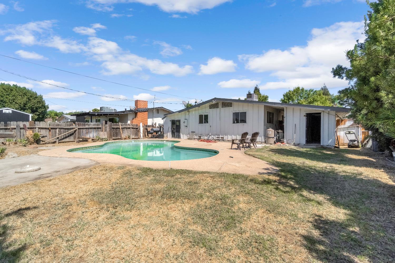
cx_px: 198
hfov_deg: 100.4
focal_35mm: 15
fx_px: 165
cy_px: 132
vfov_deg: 77.3
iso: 320
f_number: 8
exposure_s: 1/1250
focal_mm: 10
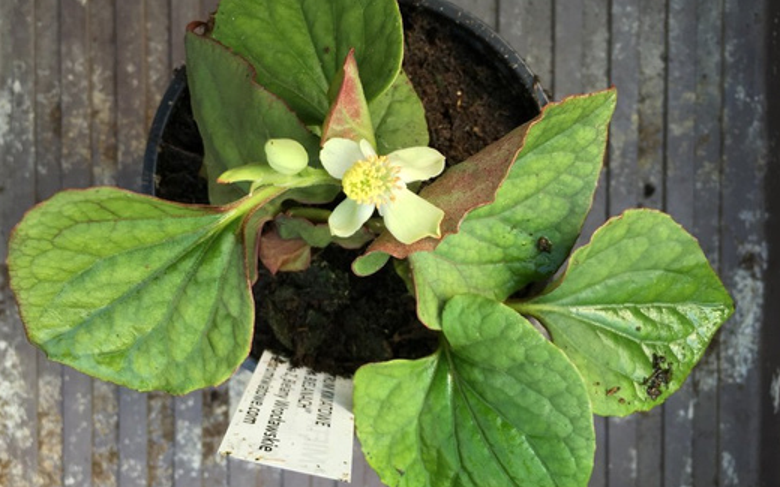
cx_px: 388
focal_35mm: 34
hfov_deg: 56.7
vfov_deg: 37.3
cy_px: 236
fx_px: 723
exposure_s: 1/100
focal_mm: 4.15
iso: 40
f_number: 2.2
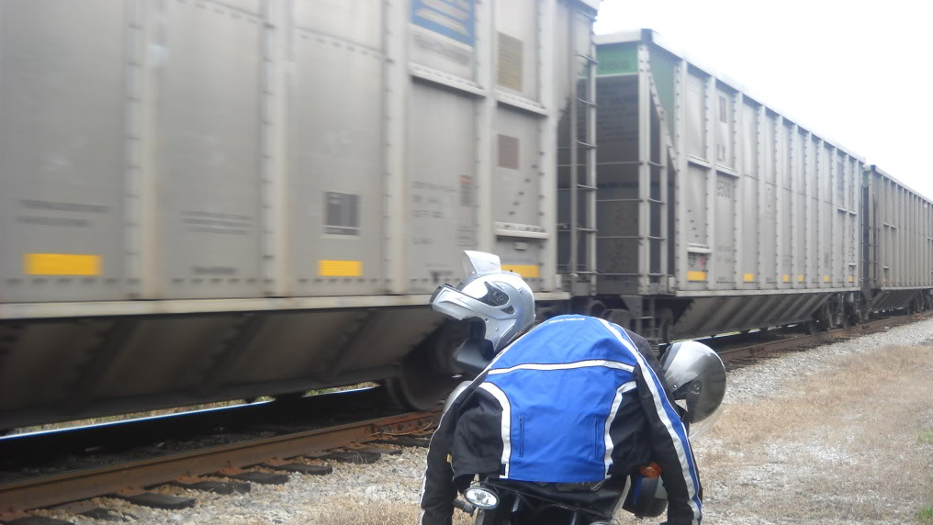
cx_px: 466
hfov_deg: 45.5
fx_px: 1114
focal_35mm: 45
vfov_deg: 26.4
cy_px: 335
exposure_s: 1/176
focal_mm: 6.7
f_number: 3.1
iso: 64
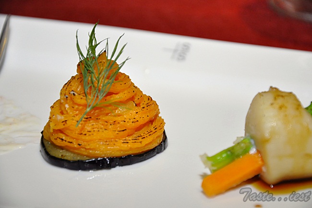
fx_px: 1364
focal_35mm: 158
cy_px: 104
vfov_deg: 8.7
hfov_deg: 13.1
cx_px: 156
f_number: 5.6
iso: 1250
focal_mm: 105
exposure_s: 1/50
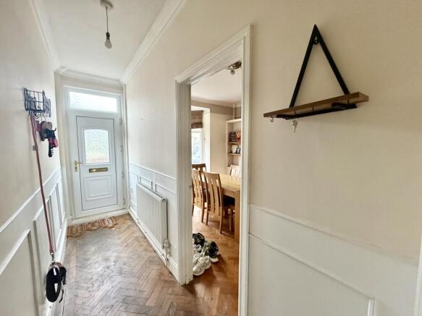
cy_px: 158
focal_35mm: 14
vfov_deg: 85.7
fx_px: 171
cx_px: 211
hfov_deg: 102.1
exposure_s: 1/64
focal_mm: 2.22
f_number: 2.2
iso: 320
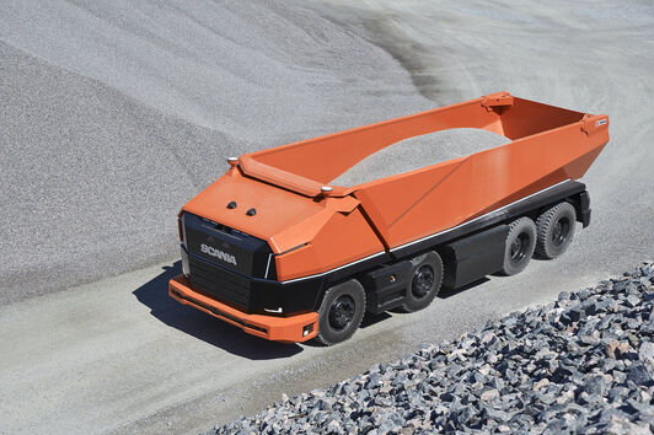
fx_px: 1089
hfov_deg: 33.4
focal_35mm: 60
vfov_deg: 22.6
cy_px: 249
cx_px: 307
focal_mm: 52
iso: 100
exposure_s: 1/200
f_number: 7.1
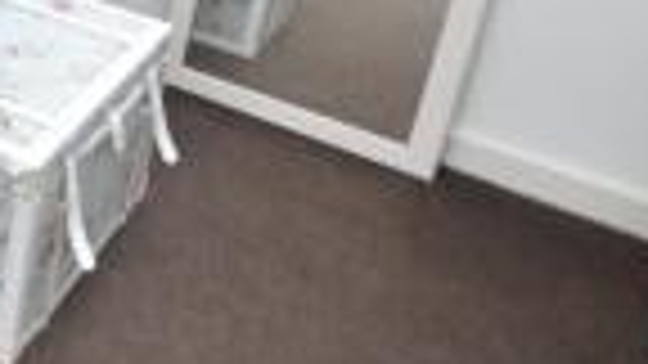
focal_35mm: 52
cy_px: -164
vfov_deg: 20.2
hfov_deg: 28.7
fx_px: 893
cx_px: -279
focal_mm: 10
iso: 560
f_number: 3.5
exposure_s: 1/15
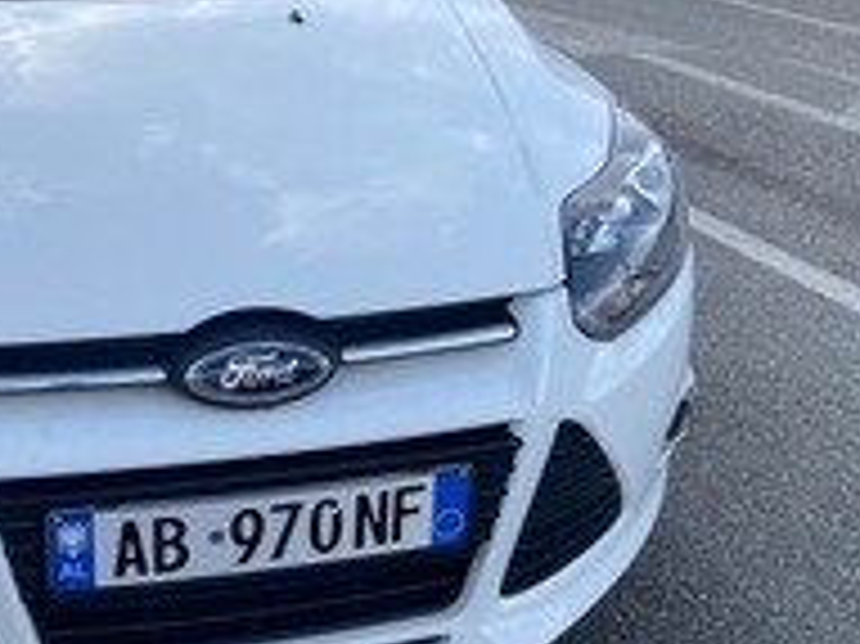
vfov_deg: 29.6
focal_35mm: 49
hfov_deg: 37.4
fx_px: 1217
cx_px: 162
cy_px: 279
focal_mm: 4.2
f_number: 1.6
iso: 32
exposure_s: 1/1984
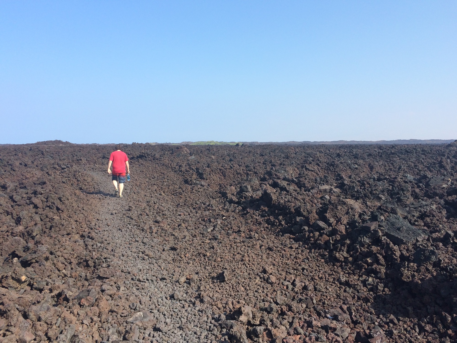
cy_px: 172
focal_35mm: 29
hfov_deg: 61.7
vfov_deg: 48.2
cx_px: 228
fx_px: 383
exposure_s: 1/1172
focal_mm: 4.15
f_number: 2.2
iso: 32
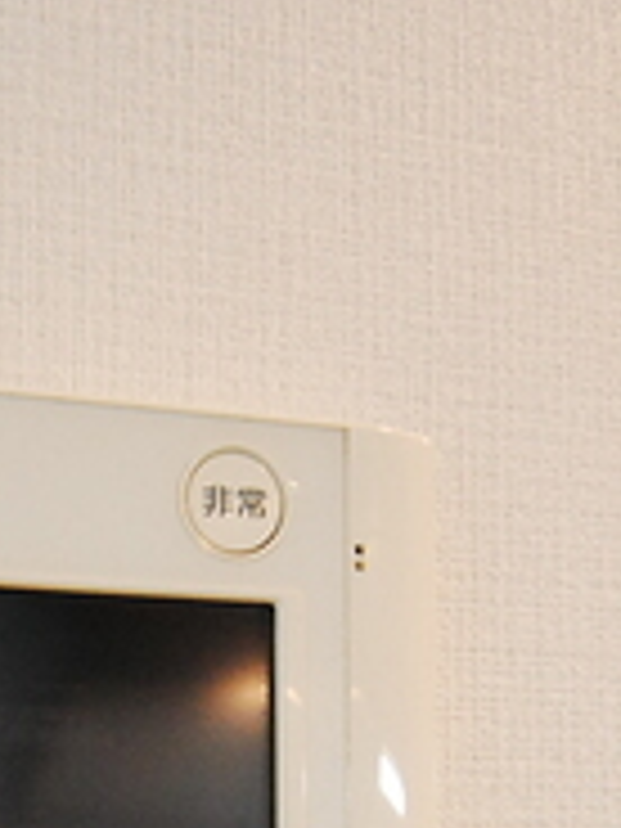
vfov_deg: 37.5
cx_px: 36
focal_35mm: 40
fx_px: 957
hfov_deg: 33.6
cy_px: 950
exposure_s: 1/30
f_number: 4.5
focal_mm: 8
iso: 1600
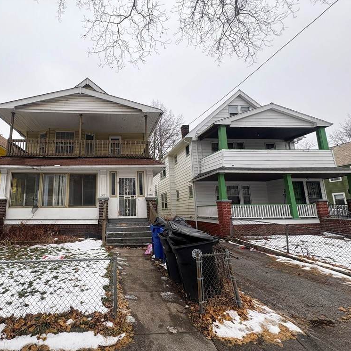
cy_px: 178
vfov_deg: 84.0
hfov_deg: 81.7
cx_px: 123
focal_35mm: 17
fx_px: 195
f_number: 2.2
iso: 64
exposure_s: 1/263
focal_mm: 2.22
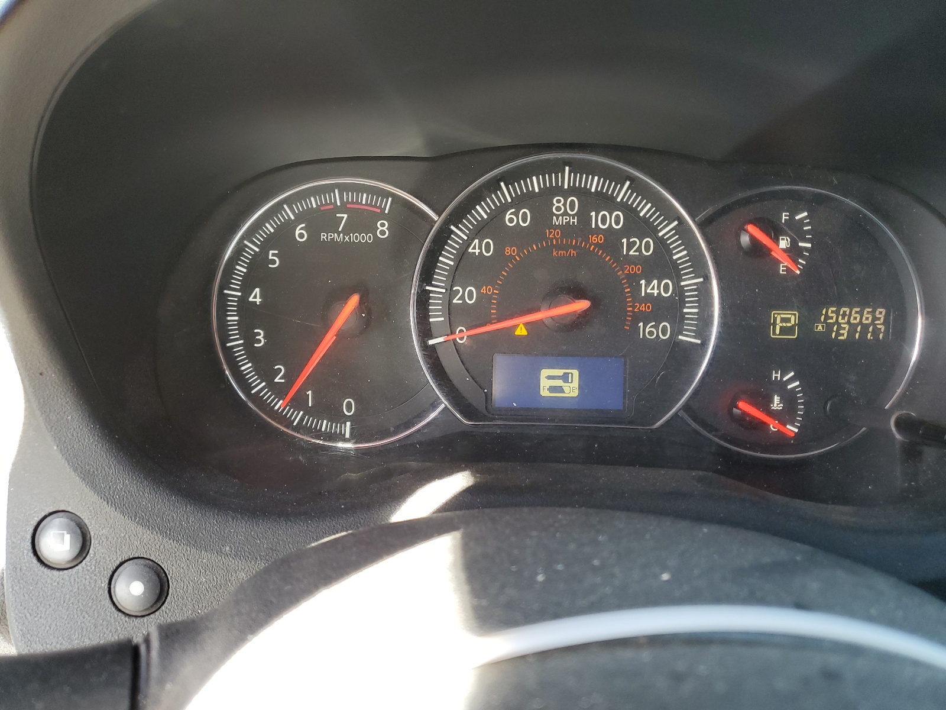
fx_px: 711
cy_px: 355
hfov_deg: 67.3
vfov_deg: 53.1
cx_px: 473
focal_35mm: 26
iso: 63
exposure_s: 1/120
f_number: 1.5
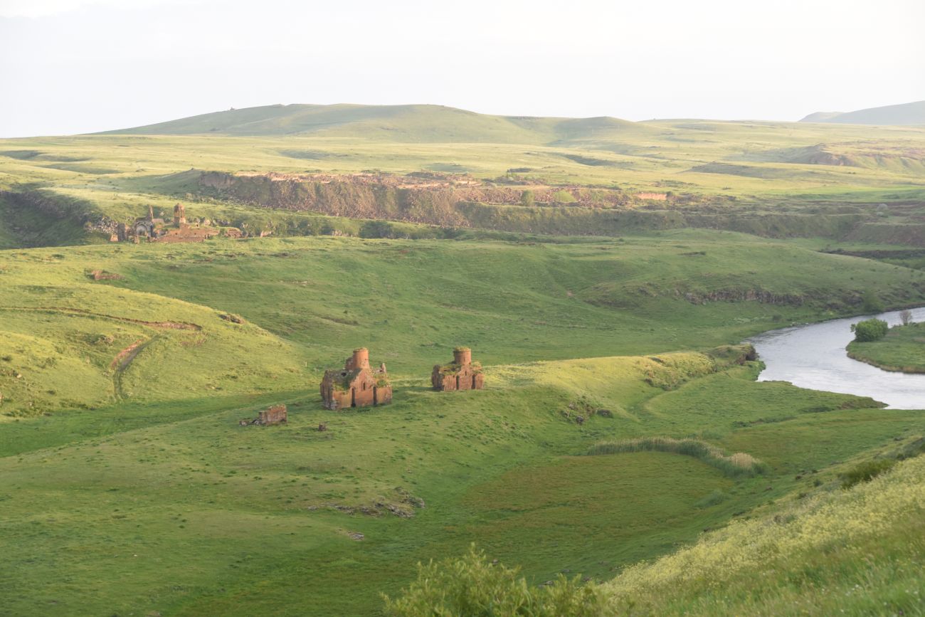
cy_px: 308
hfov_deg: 31.0
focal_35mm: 65
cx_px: 462
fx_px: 1670
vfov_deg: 20.9
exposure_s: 1/125
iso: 800
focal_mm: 65
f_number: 6.3
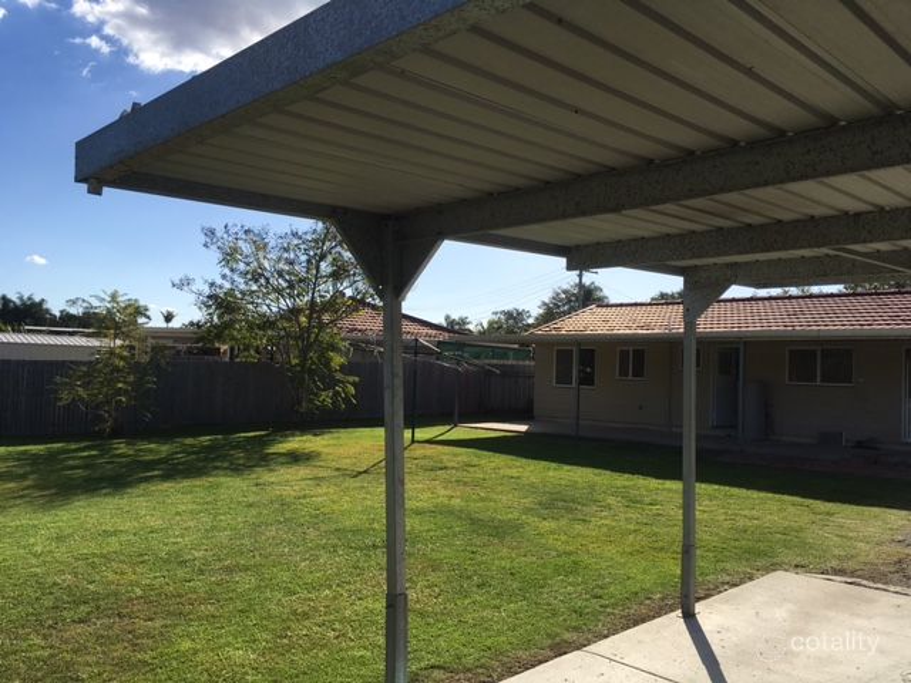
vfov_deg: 48.2
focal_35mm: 29
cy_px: 342
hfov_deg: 61.7
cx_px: 456
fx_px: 763
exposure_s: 1/1748
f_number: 2.2
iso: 25
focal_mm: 4.15
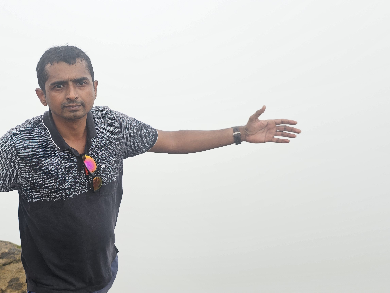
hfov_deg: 44.9
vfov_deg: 35.8
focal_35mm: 40
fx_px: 451
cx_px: 90
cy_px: 175
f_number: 1.7
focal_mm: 6.3
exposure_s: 1/120
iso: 12
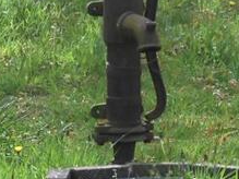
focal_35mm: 435
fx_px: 3002
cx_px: 335
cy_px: -141
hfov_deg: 4.5
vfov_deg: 3.4
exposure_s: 1/3200
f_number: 14
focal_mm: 100
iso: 10000
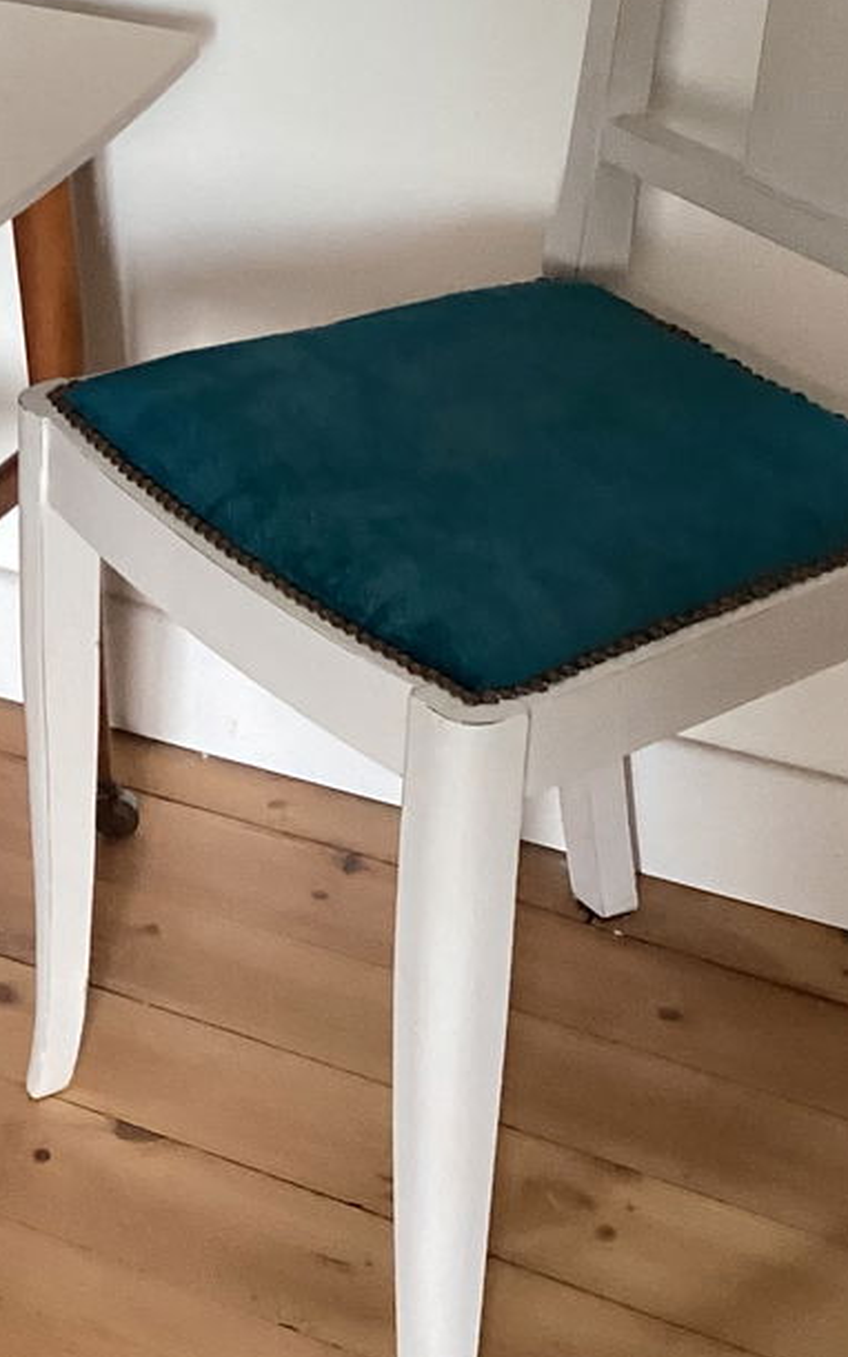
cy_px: 342
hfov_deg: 14.7
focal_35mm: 86
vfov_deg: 23.8
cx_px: -186
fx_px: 3179
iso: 250
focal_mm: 3.3
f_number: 2.4
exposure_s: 1/60
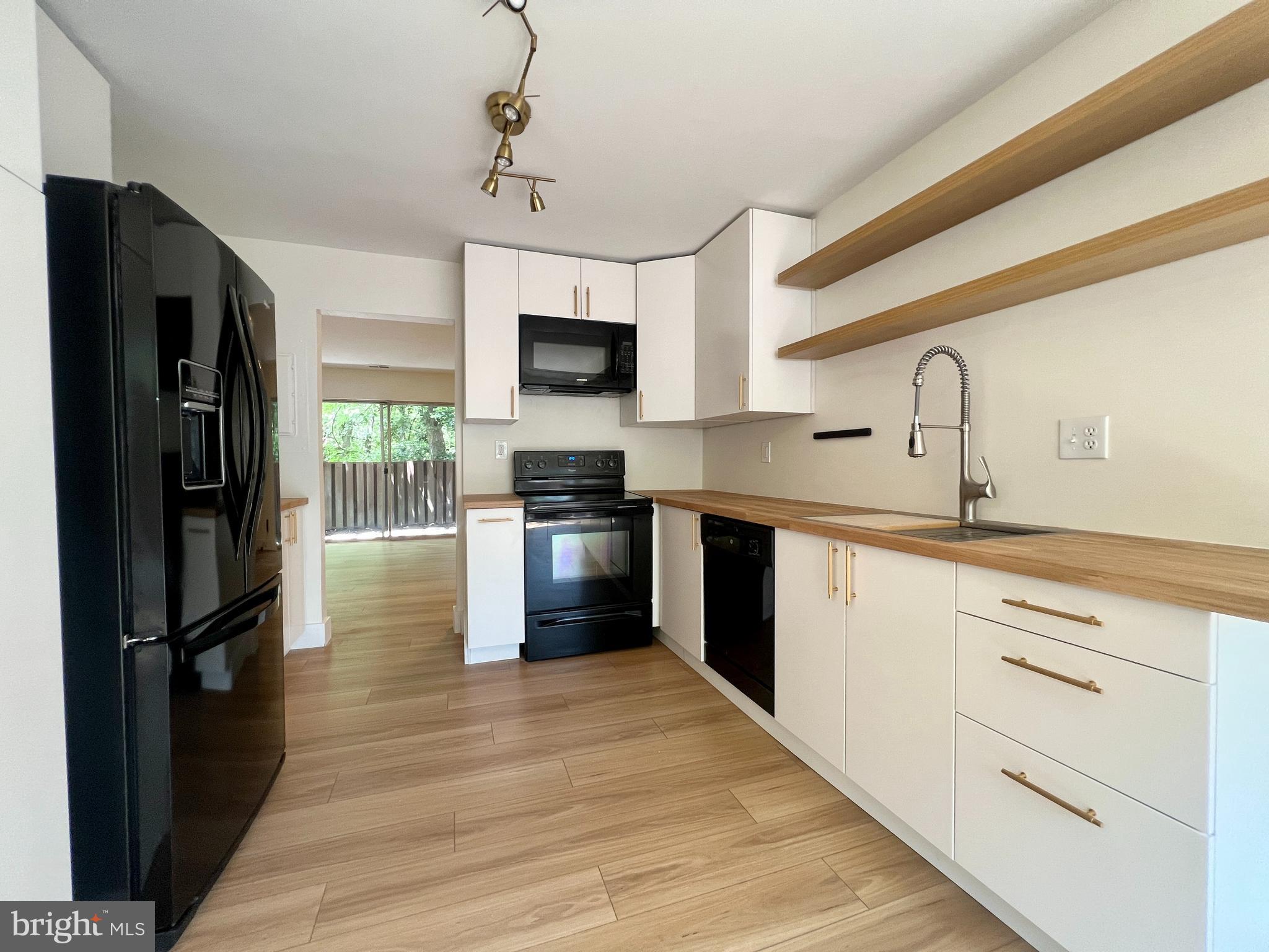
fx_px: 477
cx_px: 634
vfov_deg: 89.9
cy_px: 476
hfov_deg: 106.2
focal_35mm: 13
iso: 160
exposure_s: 1/60
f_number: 1.8
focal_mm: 1.57
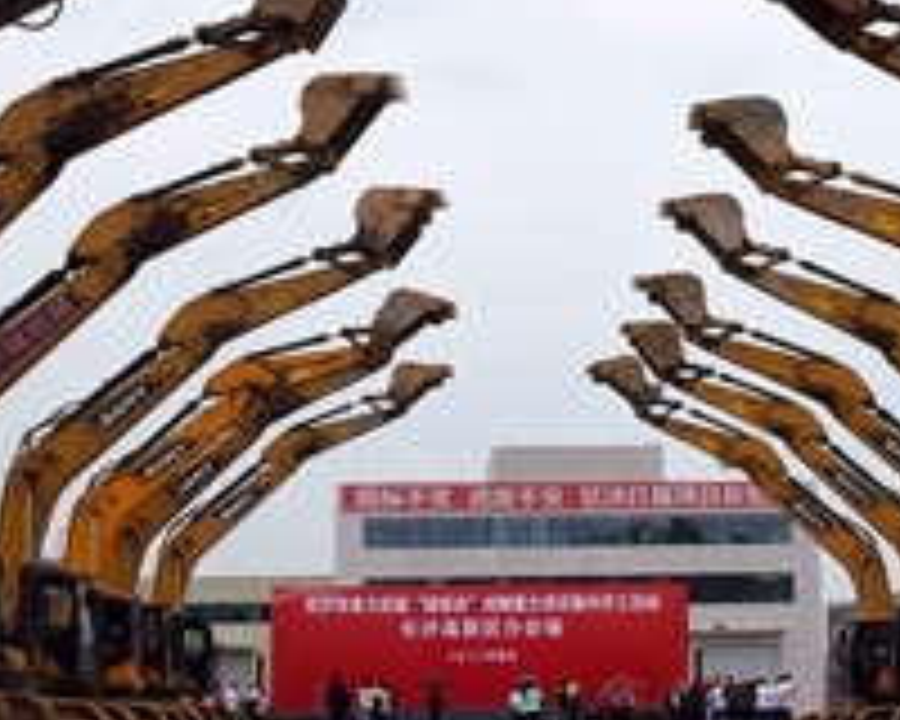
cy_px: 302
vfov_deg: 20.4
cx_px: 608
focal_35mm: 75
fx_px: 1998
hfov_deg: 25.2
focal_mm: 32
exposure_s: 1/1250
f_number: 18
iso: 3200
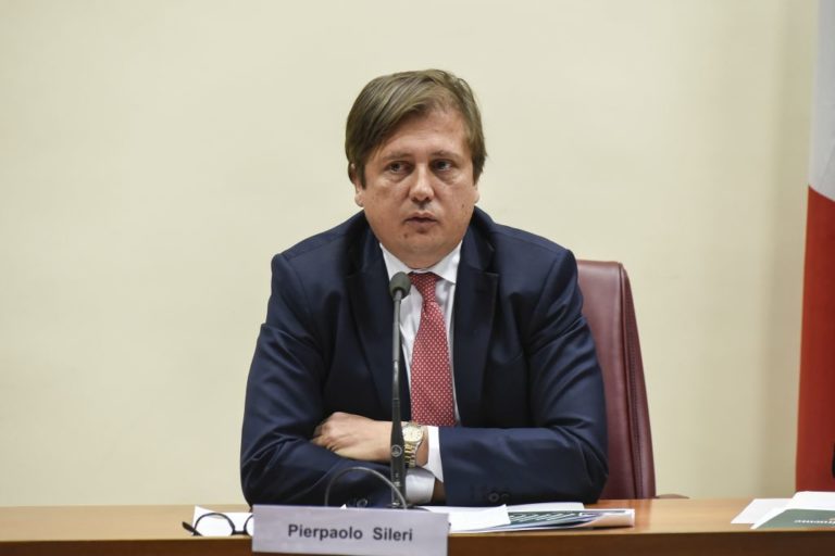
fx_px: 4639
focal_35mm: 200
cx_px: 418
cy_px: 278
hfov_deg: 10.3
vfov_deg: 6.9
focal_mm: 200
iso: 3200
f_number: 5.6
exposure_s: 1/80
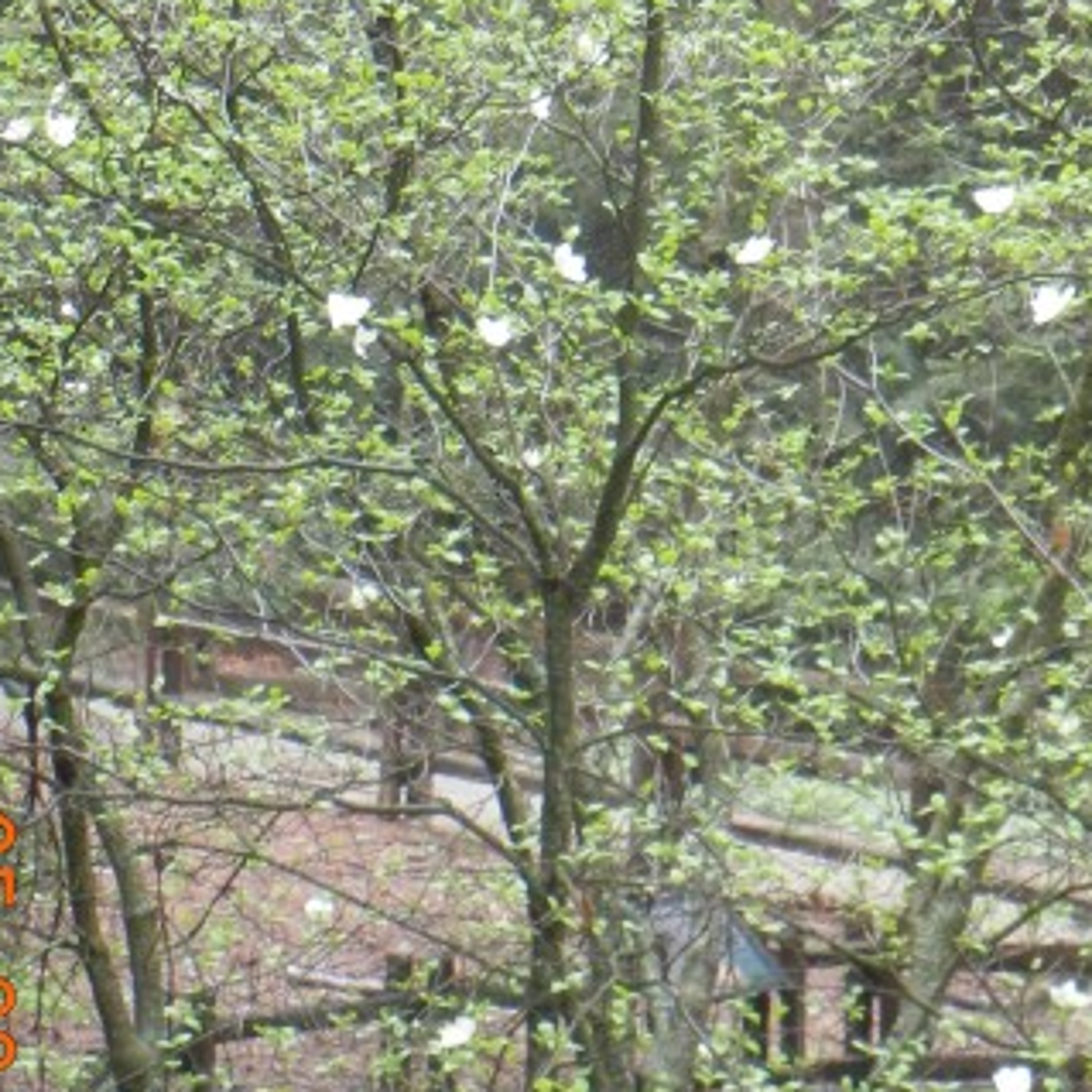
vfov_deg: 5.3
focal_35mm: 329
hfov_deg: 5.3
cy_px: 134
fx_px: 11742
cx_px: 1013
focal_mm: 20.9
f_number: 4.6
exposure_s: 1/49
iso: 400
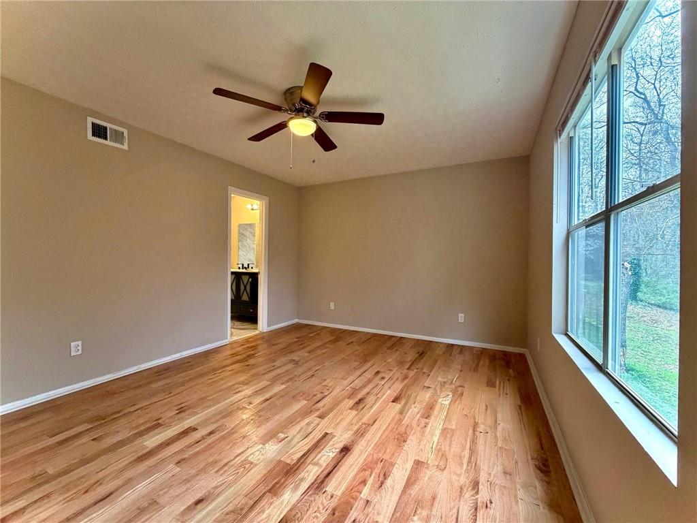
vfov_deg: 85.7
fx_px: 282
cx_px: 348
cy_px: 262
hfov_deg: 102.1
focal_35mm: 14
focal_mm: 2.22
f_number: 2.2
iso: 320
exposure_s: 1/121
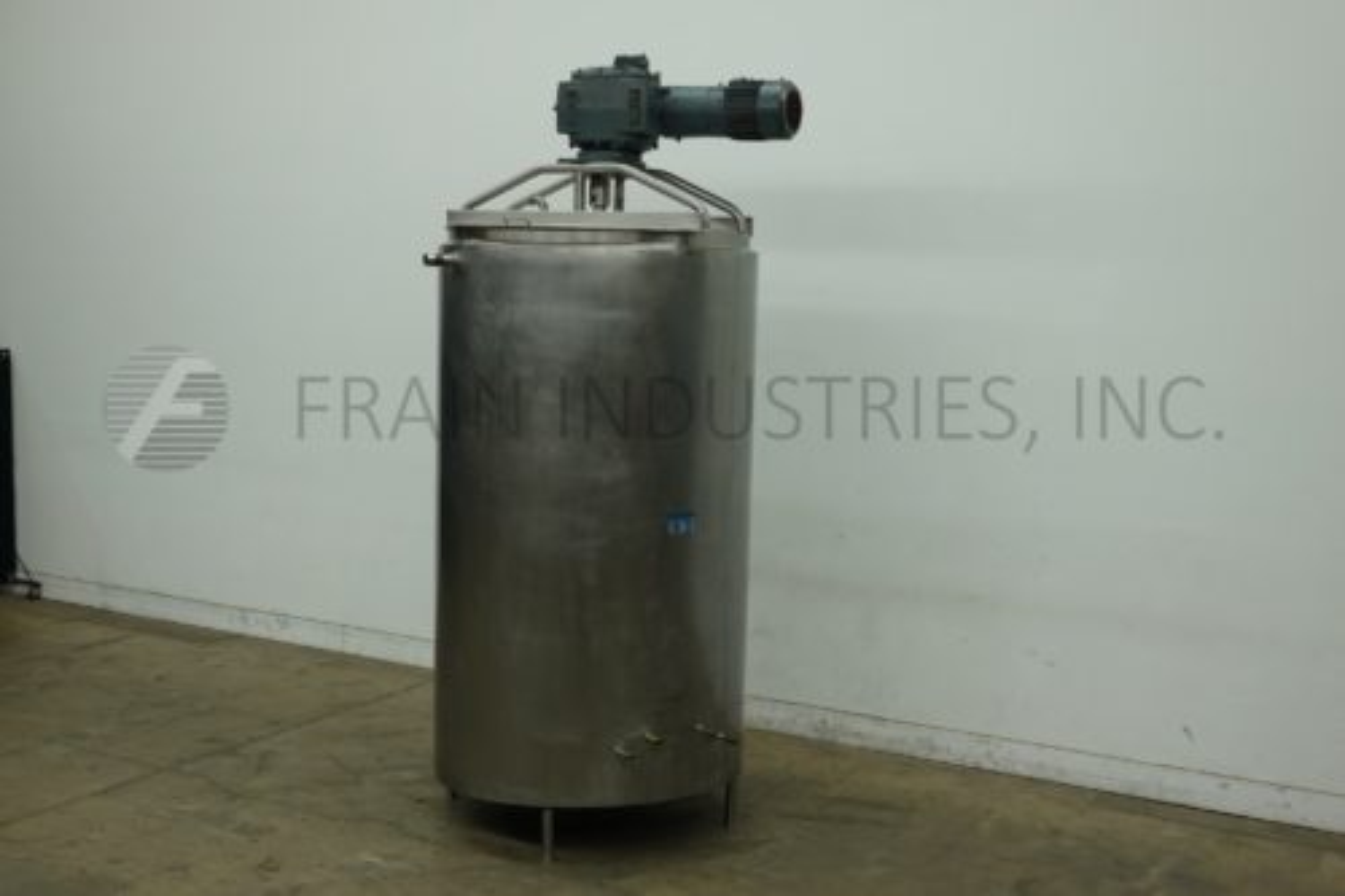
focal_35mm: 43
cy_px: 448
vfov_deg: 31.2
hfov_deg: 45.4
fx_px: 1606
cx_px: 672
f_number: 4
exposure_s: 1/60
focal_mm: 15.9
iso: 125
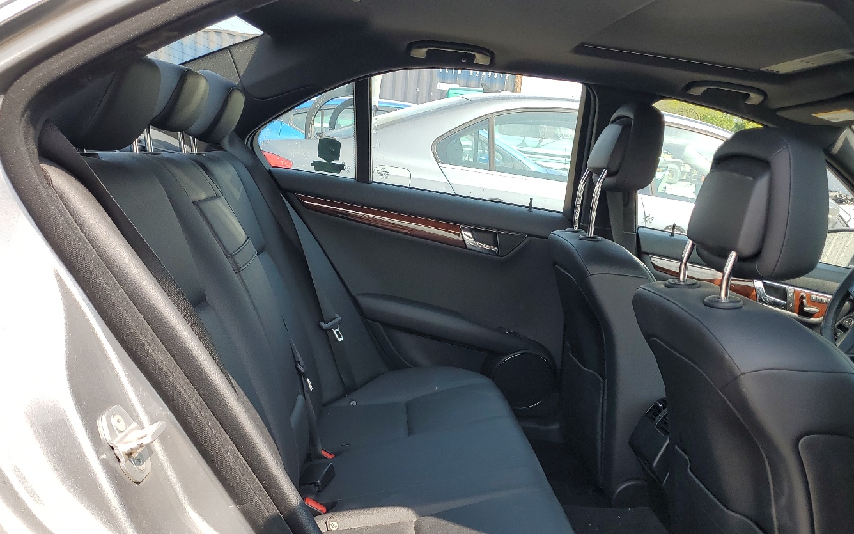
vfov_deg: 37.8
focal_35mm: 33
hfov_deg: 58.1
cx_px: 448
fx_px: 768
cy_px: 362
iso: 50
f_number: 1.5
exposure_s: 1/833
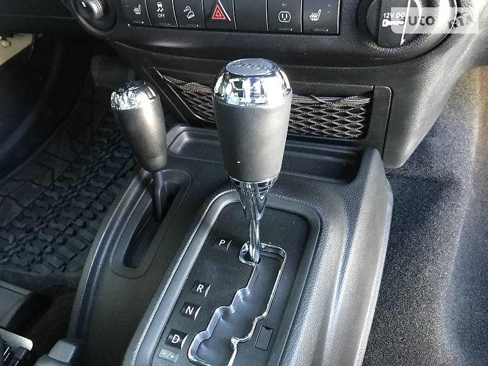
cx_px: 244
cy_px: 183
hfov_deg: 63.4
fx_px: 395
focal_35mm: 28
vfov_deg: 49.7
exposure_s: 1/6
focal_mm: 4
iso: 80
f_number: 1.8
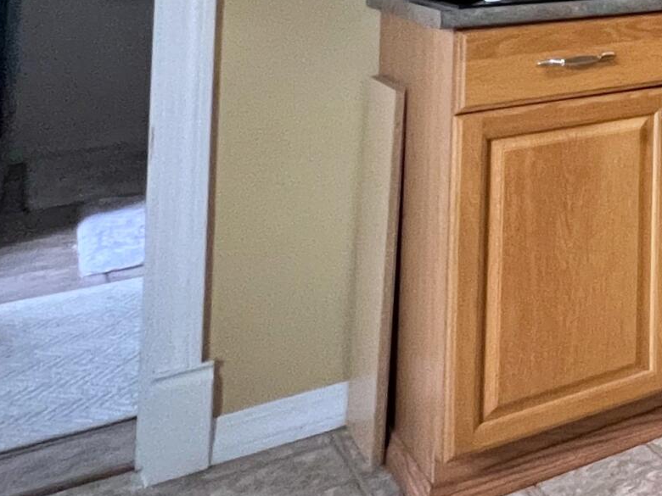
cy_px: -167
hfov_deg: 20.9
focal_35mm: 50
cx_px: 1255
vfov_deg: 24.8
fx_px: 956
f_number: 1.8
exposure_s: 1/60
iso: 400
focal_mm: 1.57
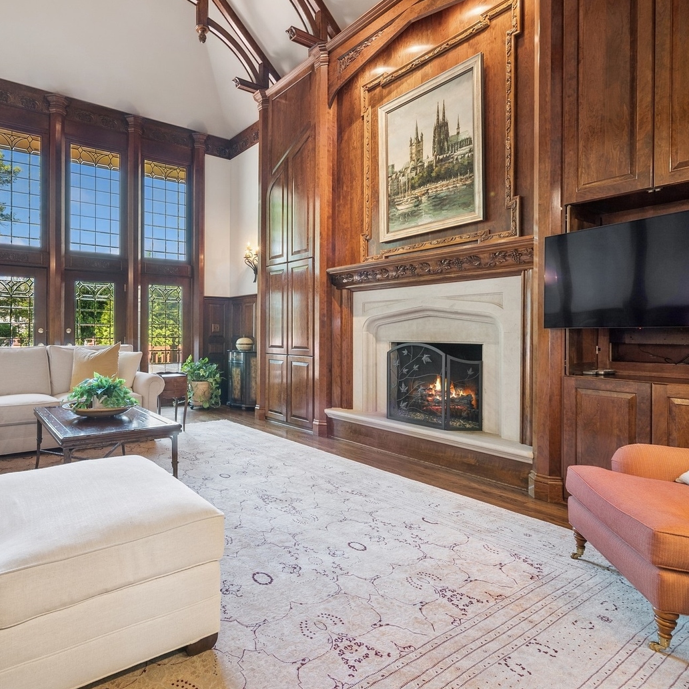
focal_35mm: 20
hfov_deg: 73.1
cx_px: 245
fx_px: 450
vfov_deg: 74.8
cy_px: 334
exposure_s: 1/15
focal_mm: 15
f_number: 9.5
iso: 200
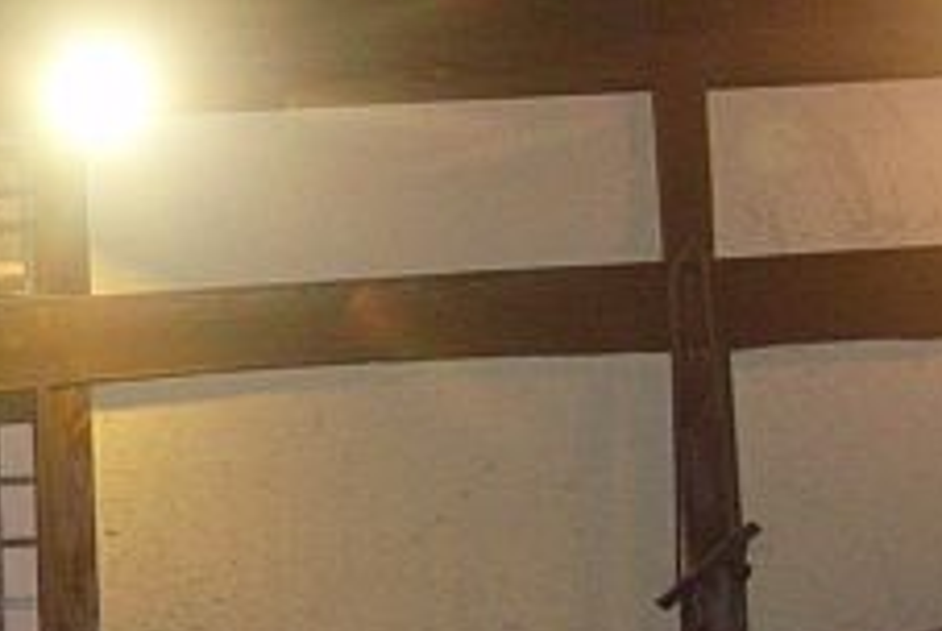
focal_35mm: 82
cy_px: 527
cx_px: -228
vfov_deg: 16.5
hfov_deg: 22.5
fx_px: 2148
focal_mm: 7.2
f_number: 2.8
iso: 400
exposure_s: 1/3
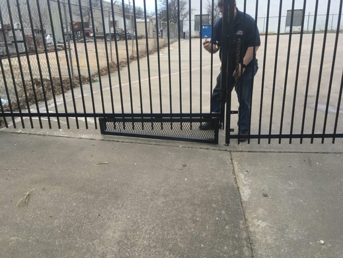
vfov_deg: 48.2
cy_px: 129
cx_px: 172
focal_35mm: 29
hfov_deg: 61.7
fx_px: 287
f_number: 2.2
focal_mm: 4.15
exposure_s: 1/30
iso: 160
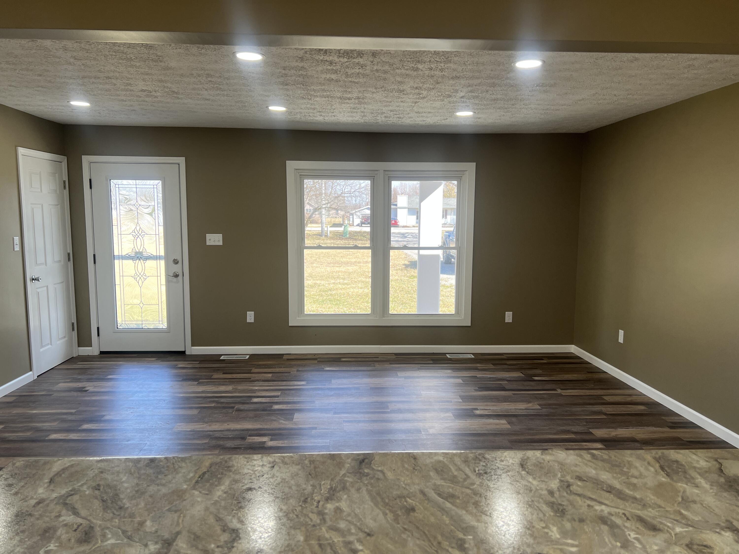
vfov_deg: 53.1
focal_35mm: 26
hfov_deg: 67.3
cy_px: 277
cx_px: 370
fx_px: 555
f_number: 1.5
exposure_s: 1/164
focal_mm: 5.7
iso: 64
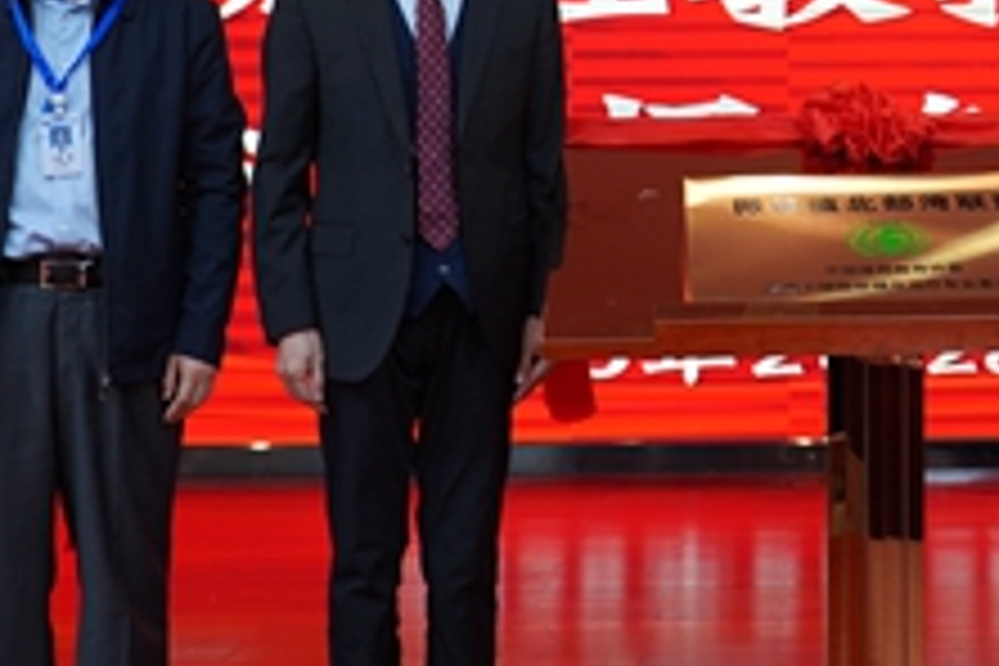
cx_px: 904
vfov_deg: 17.1
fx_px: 2164
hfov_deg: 25.2
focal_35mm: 78
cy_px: -4
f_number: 4
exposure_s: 1/160
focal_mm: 24
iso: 1000
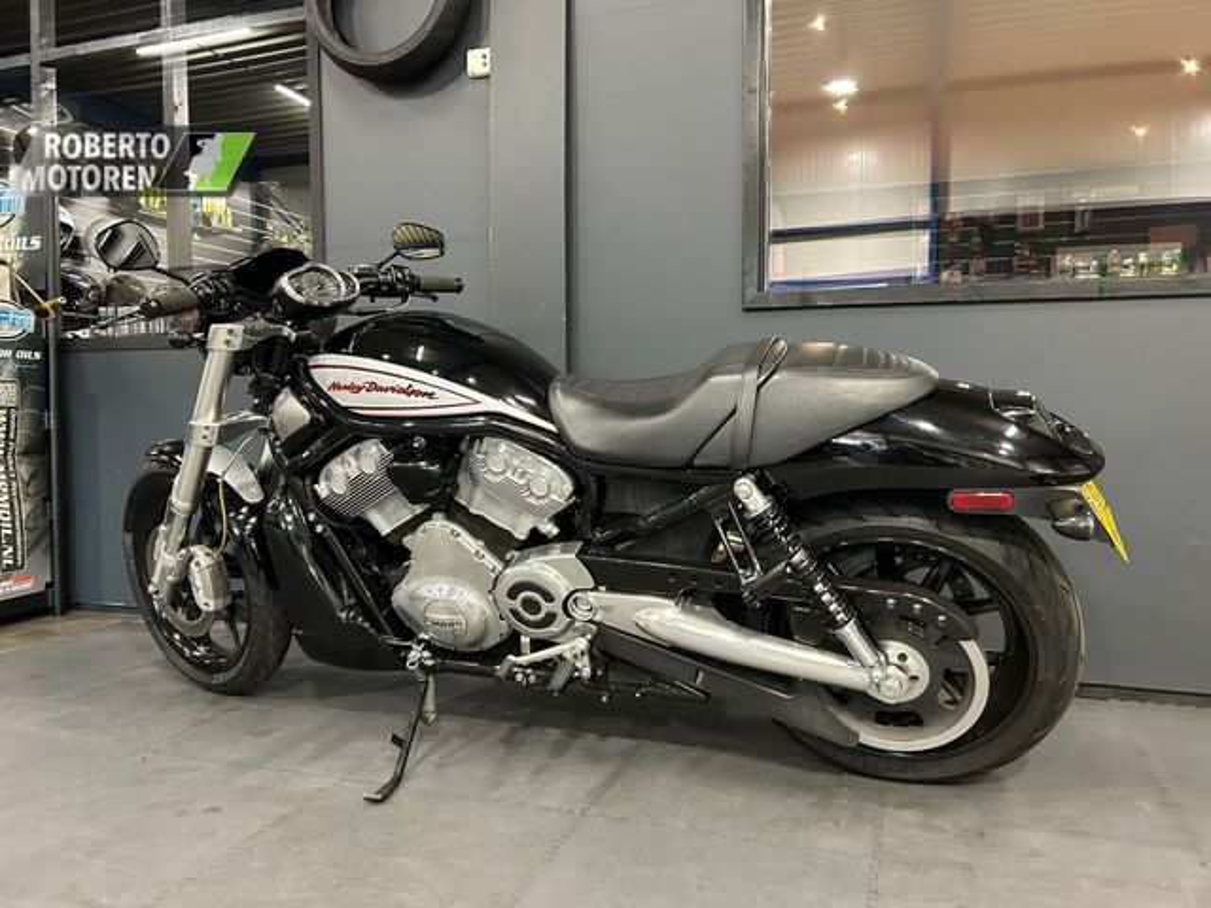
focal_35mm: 26
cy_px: 454
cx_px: 606
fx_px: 910
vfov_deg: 53.1
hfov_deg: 67.3
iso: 500
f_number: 1.5
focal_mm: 5.7
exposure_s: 1/60
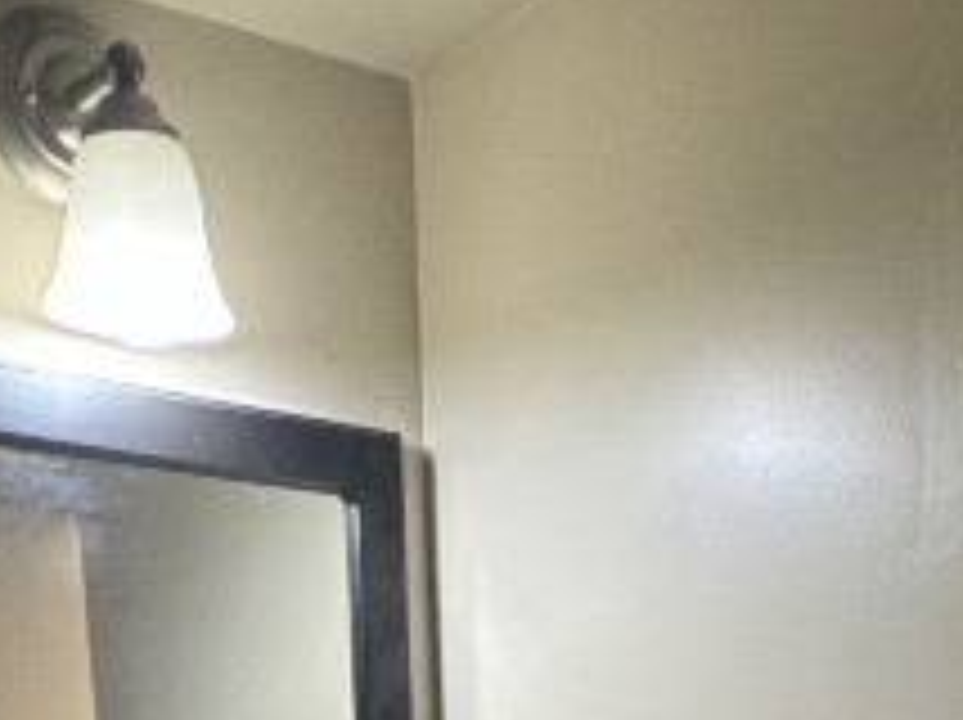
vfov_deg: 16.8
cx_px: 554
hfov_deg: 29.0
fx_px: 1862
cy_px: 1413
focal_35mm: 67
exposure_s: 1/120
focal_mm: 2.22
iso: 200
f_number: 2.2
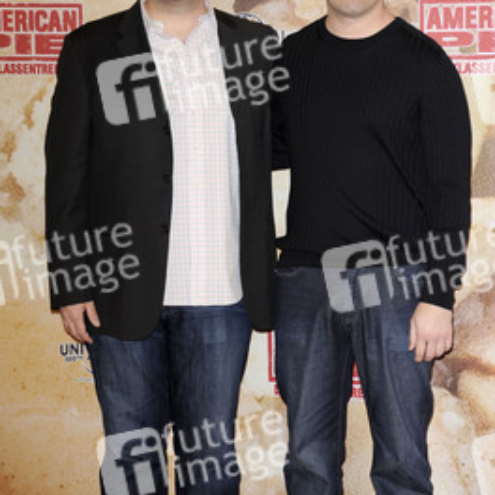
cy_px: 174
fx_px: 3122
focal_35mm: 193
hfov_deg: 9.1
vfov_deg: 9.1
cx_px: 248
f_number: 5.6
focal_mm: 150
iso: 1250
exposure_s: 1/250
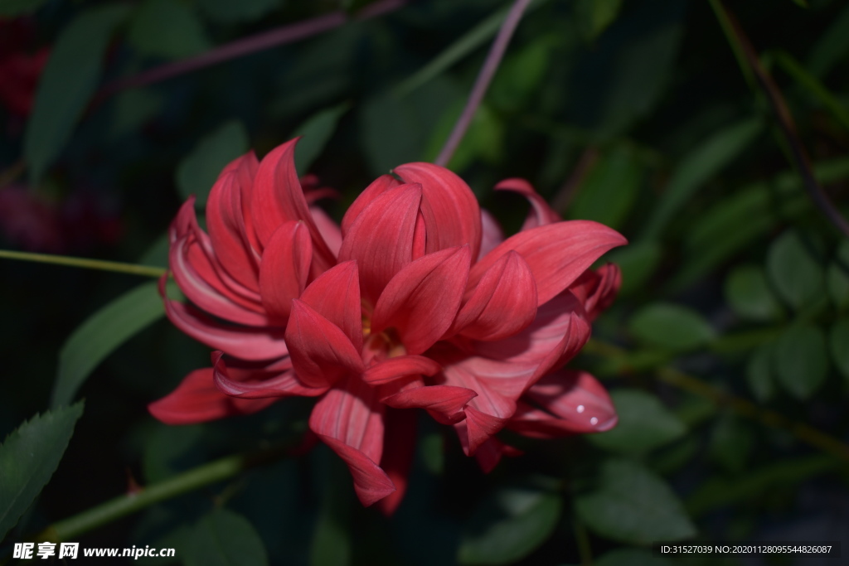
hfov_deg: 49.5
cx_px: 424
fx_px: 920
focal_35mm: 39
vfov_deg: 34.2
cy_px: 283
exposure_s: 1/25
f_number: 4
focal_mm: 26
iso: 160
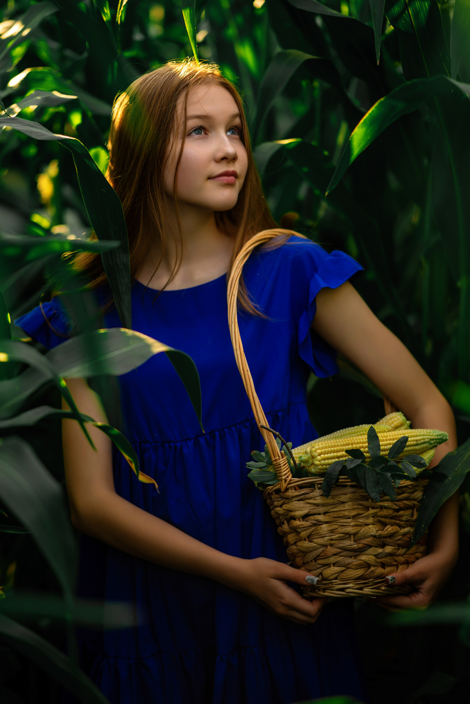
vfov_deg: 19.4
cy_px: 352
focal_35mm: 105
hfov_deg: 13.1
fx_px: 2054
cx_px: 235
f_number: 1.6
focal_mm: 105
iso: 125
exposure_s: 1/1000
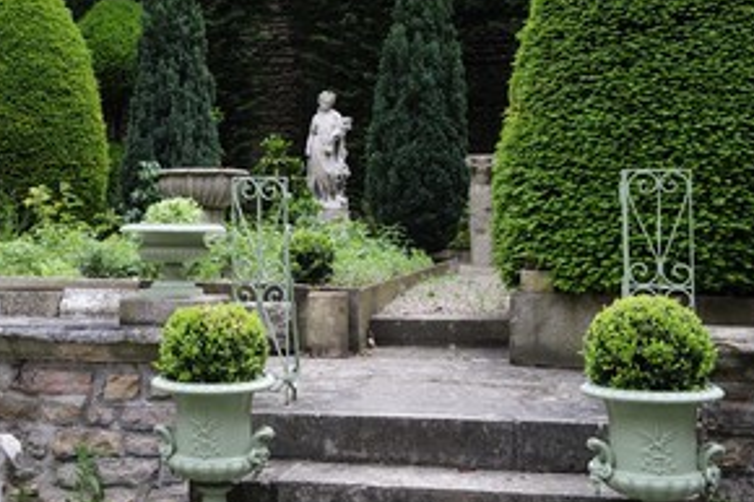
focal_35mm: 61
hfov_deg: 32.7
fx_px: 1277
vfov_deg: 22.1
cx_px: 259
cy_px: 156
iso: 400
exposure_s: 1/60
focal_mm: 42
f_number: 13
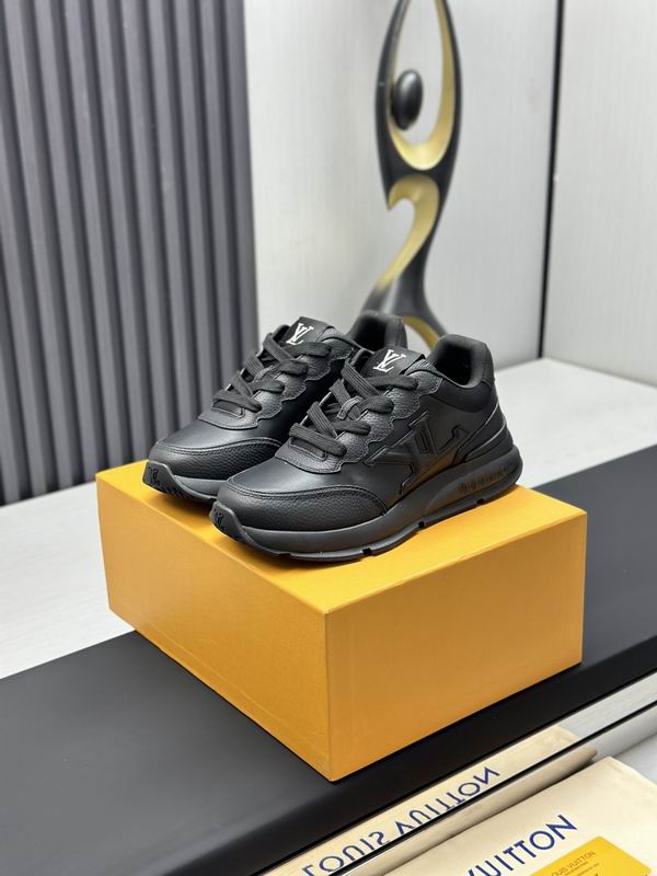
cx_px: 328
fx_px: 1215
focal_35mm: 48
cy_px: 438
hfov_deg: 30.3
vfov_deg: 39.7
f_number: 1.78
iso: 100
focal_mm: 6.86
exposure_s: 1/50
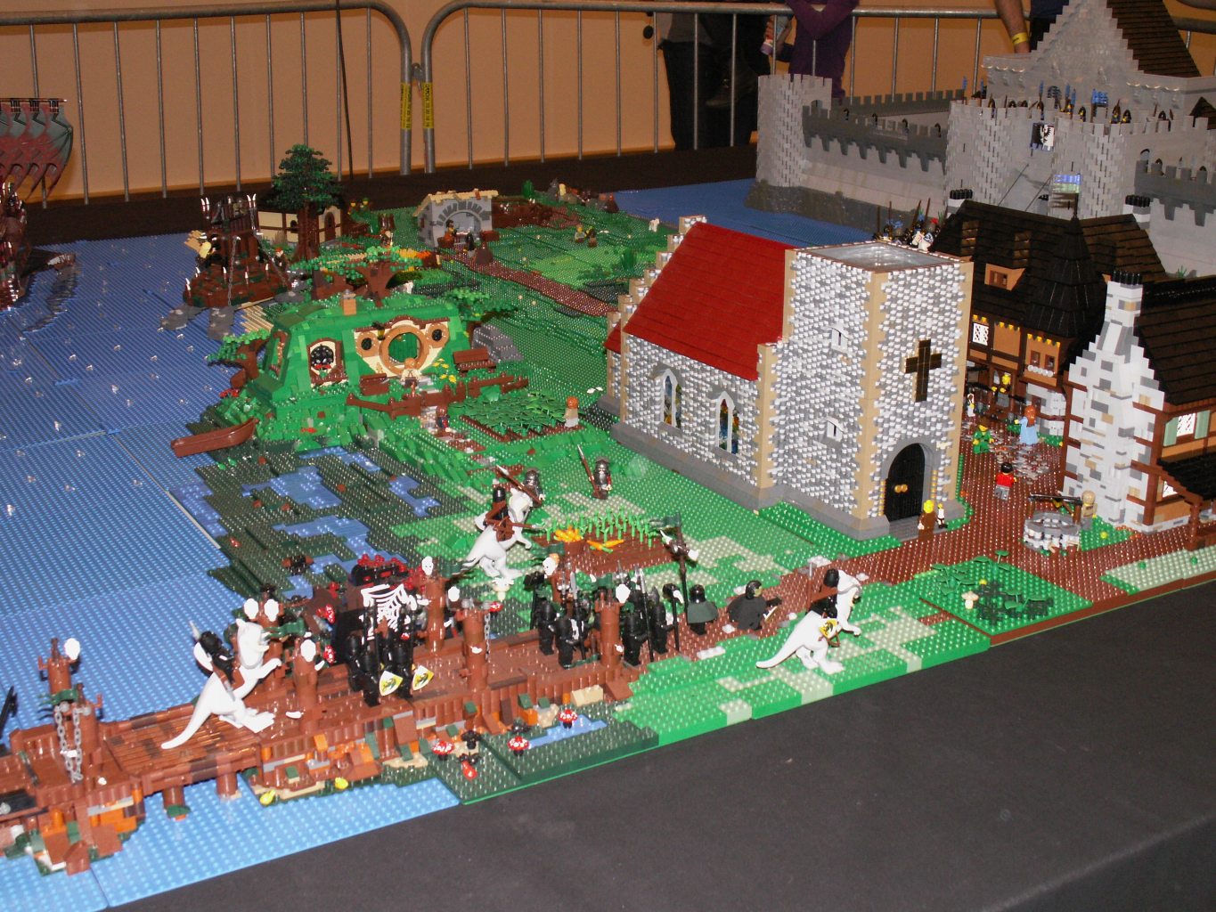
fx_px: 1511
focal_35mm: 43
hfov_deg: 43.8
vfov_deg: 33.6
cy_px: 456
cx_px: 608
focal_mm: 7.19
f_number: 2.8
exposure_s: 1/50
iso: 160
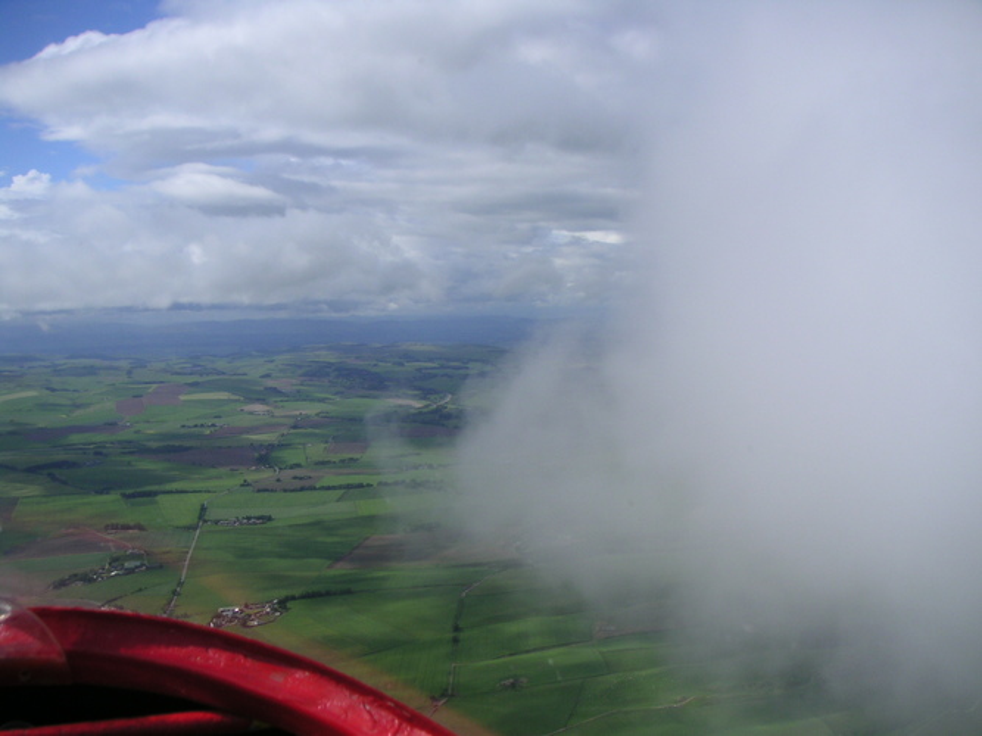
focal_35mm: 37
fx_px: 1049
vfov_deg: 38.7
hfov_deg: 50.1
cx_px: 491
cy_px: 368
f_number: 6.7
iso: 50
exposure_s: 1/250
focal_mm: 5.7
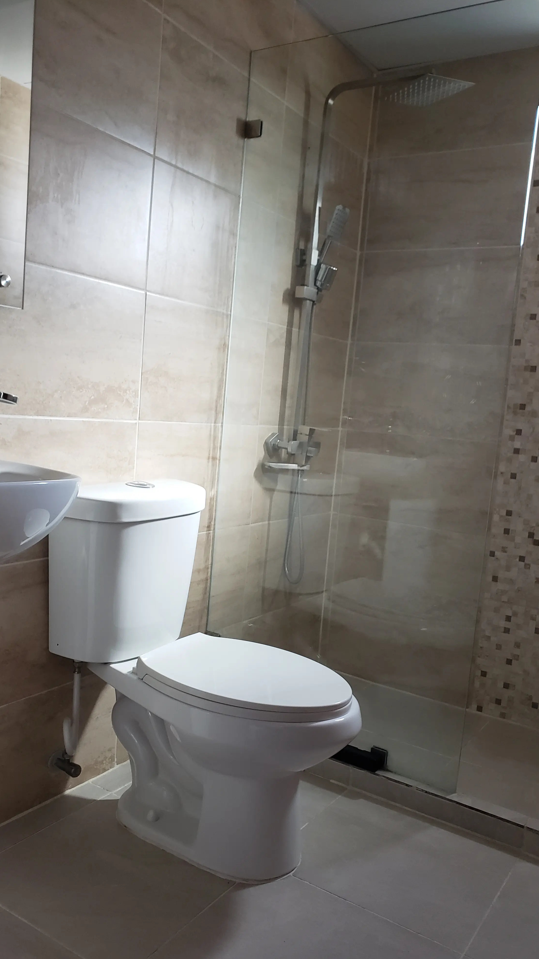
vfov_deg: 66.1
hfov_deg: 40.1
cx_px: 230
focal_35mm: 29
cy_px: 488
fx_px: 737
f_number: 2.4
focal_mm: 4.3
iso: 200
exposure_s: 1/60
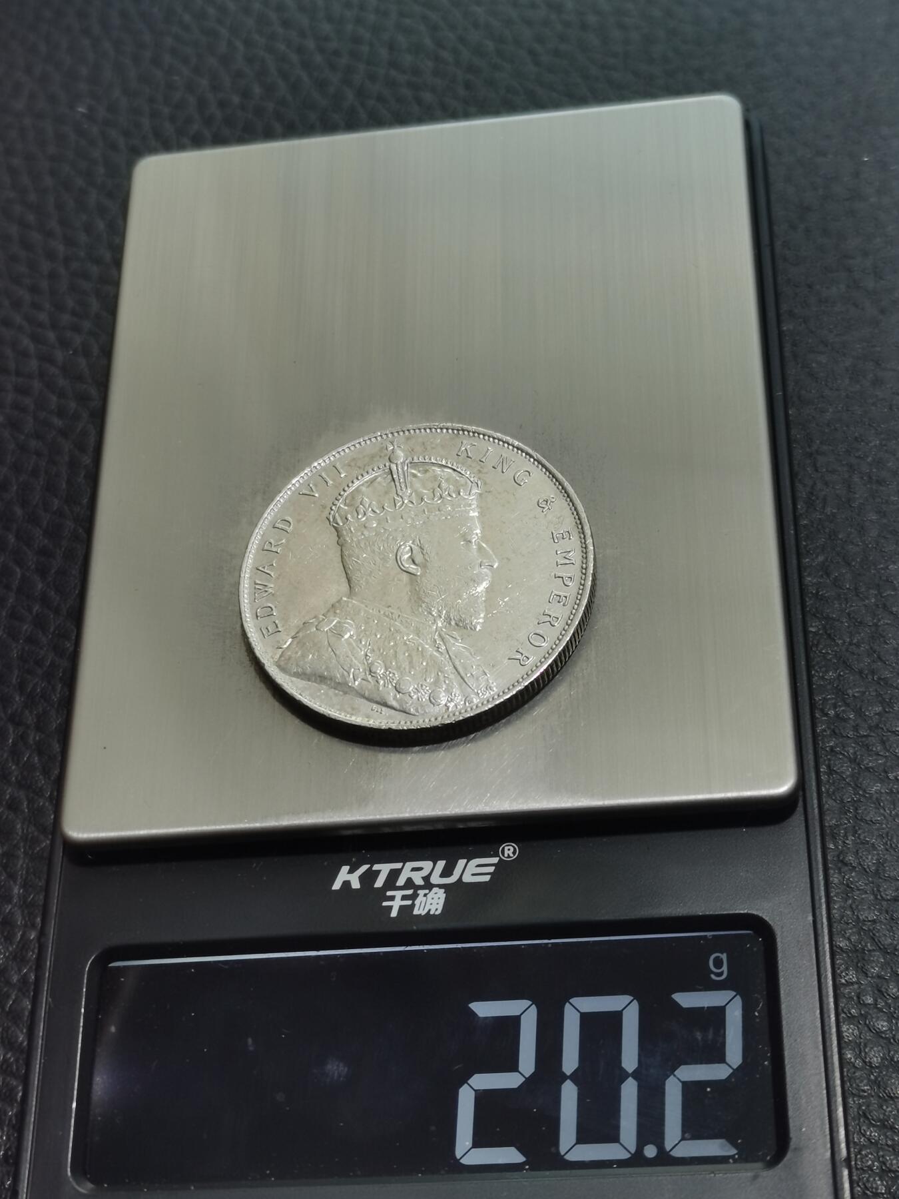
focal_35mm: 61
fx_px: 2112
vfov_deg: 31.7
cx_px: 450
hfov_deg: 24.0
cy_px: 600
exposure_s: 1/101
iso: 50
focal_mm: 5.58
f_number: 1.8
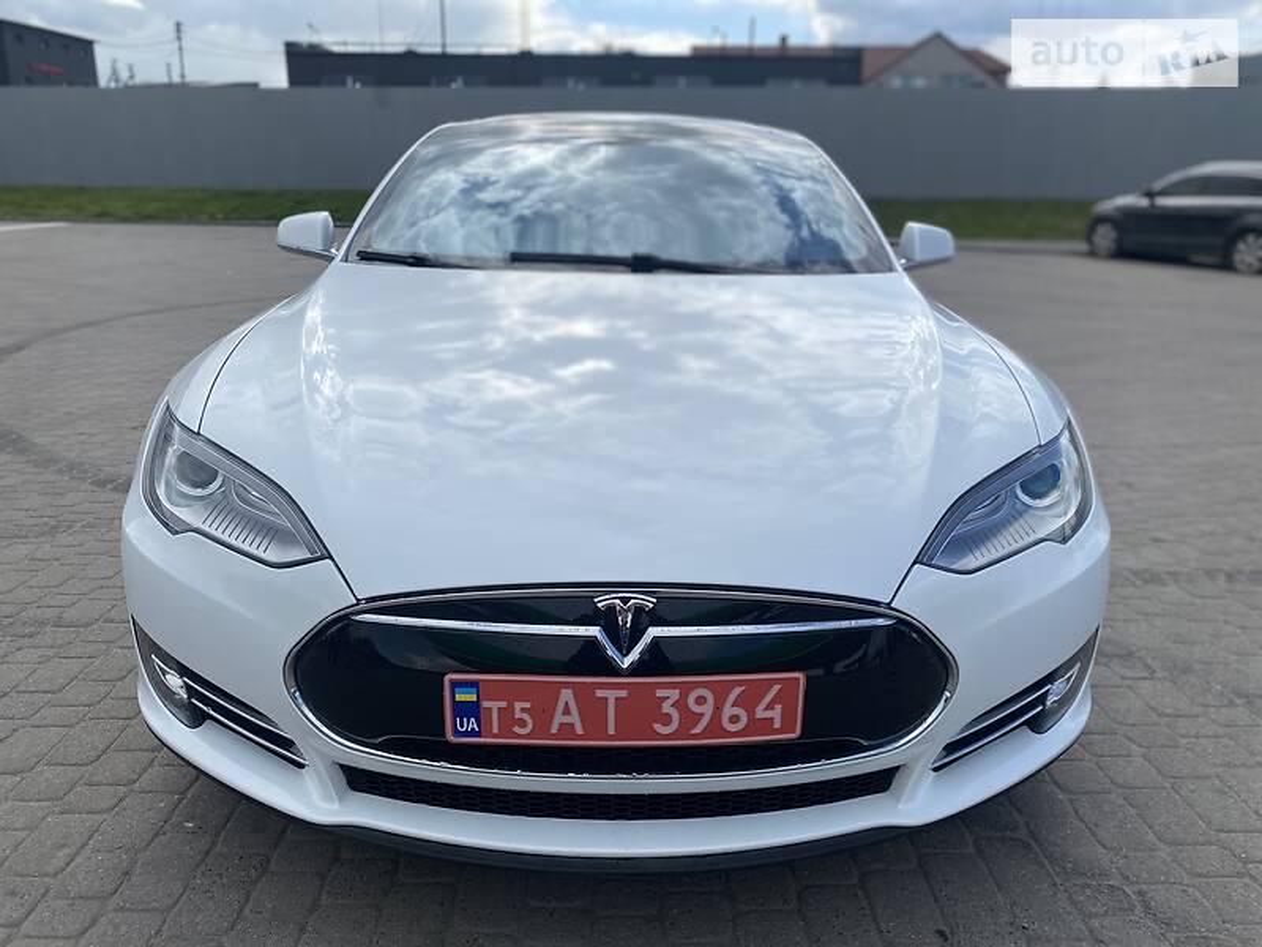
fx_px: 948
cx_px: 631
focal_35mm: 26
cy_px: 474
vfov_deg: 53.1
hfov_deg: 67.3
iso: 32
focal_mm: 4.2
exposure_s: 1/4115
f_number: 1.8
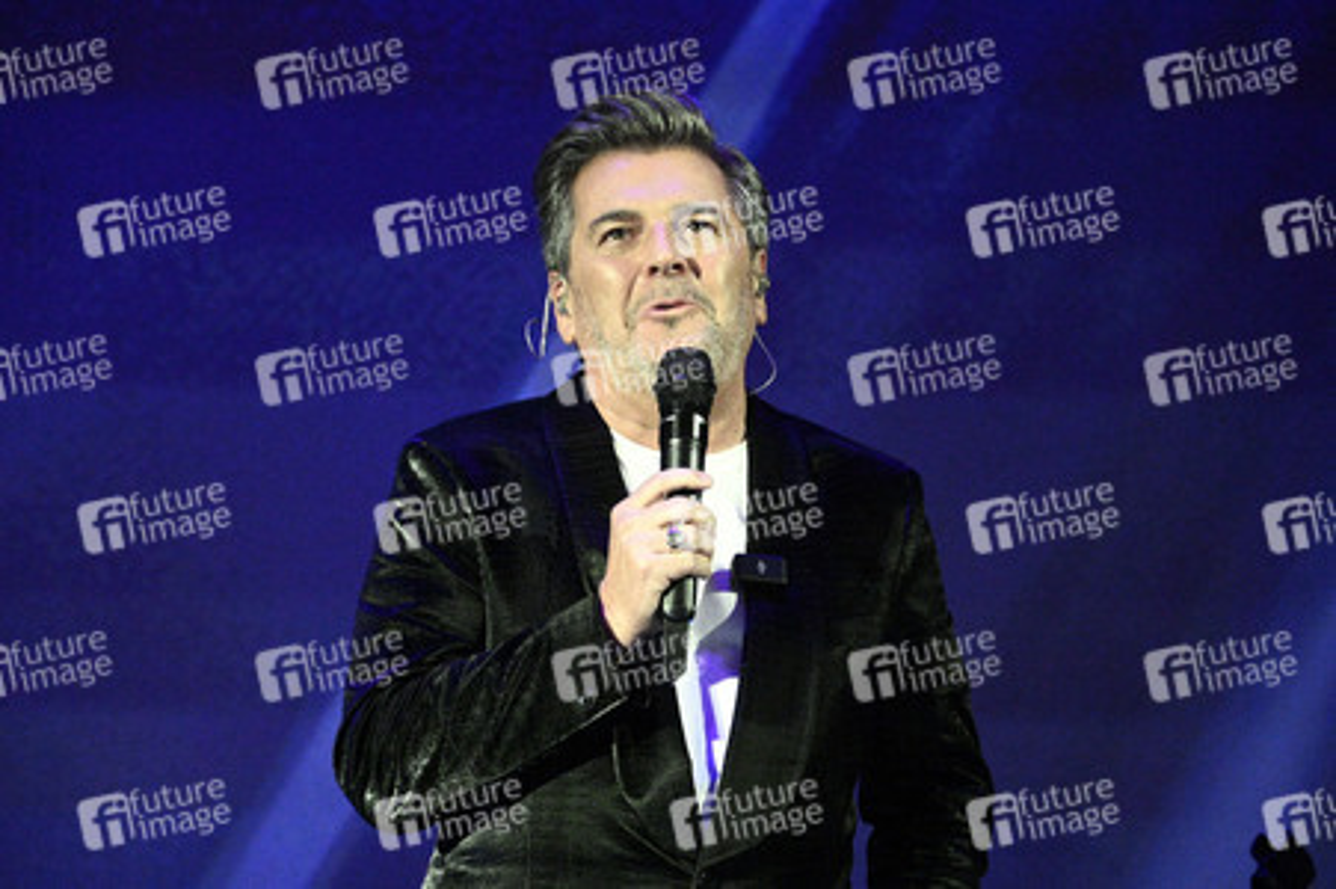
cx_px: 668
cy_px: 444
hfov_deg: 17.7
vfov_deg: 11.8
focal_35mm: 116
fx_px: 4302
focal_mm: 116
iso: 32000
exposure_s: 1/250
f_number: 5.6
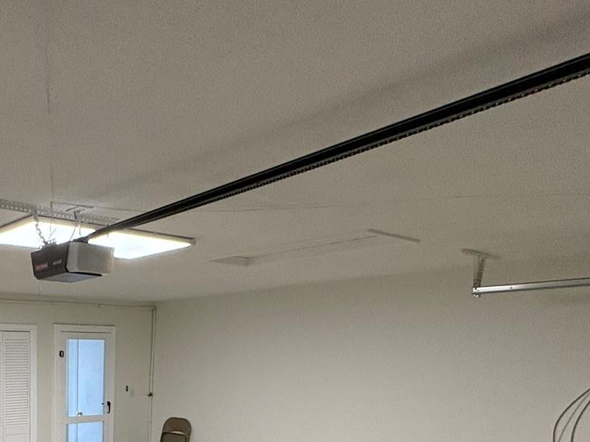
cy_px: 469
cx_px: 24
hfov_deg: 46.7
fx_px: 579
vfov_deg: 36.3
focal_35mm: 34
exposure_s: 1/60
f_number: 2.2
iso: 320
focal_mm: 2.22
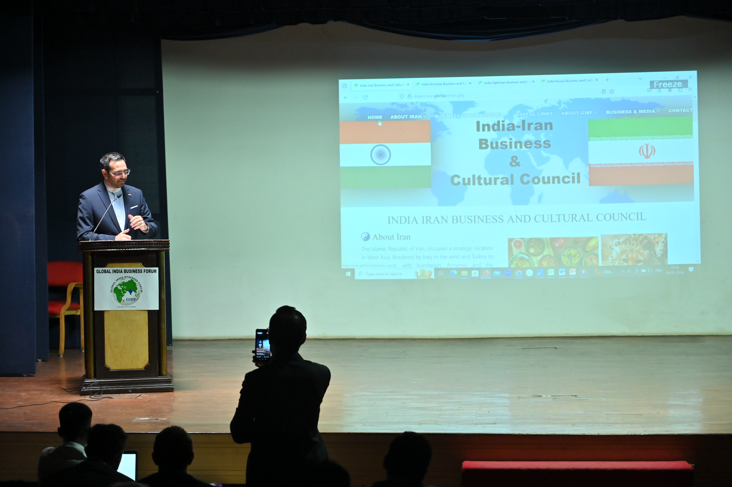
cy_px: 244
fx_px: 1422
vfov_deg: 19.4
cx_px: 366
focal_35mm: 70
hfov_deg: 28.9
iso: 2000
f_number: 4
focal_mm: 70
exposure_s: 1/125
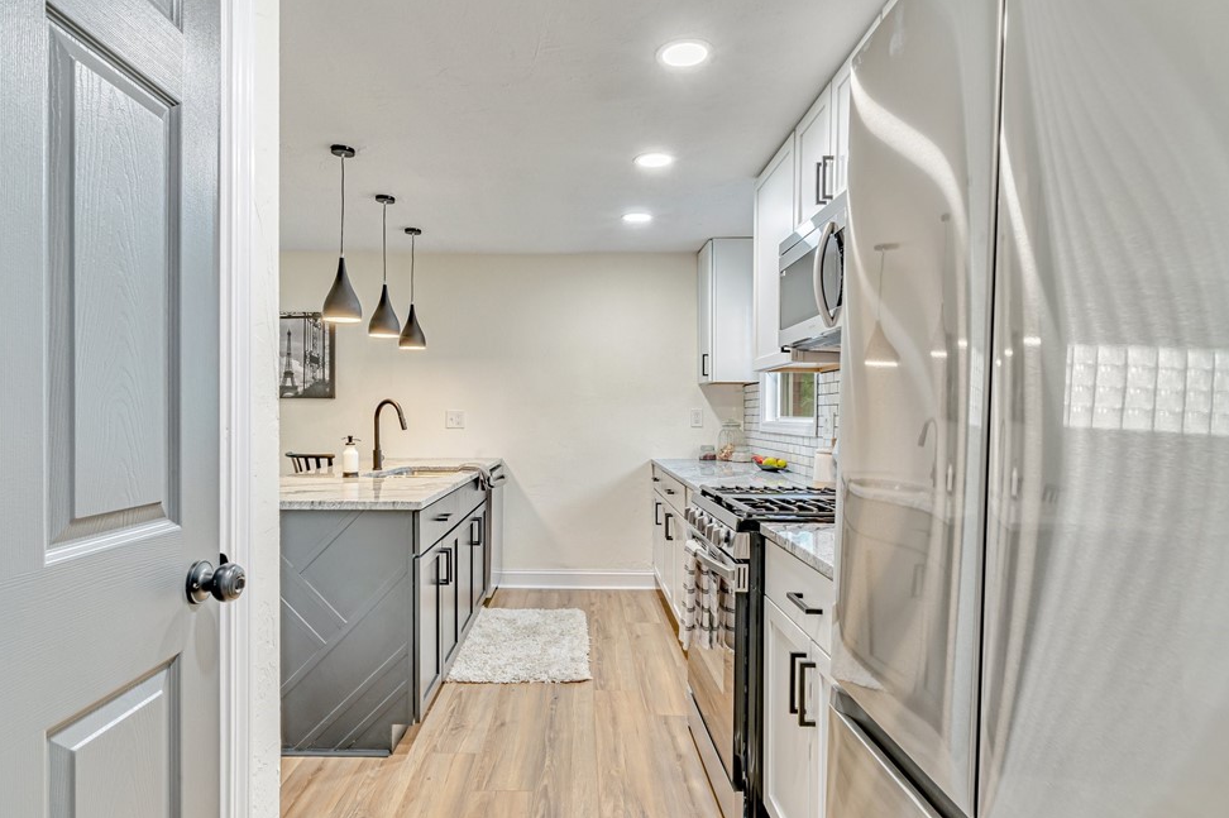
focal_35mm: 19
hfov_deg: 86.8
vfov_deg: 64.5
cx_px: 579
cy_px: 409
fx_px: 648
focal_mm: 17
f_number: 14
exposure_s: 1/8
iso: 50
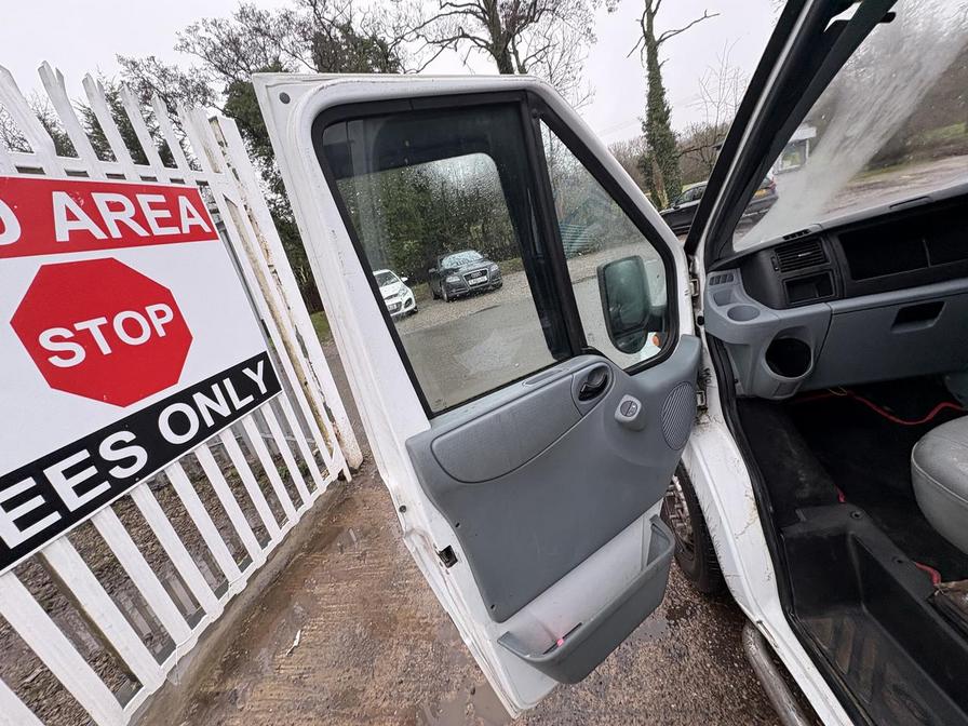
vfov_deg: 85.7
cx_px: 484
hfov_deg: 102.1
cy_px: 363
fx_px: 391
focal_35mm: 14
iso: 40
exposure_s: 1/99
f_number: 2.2
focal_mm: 2.22
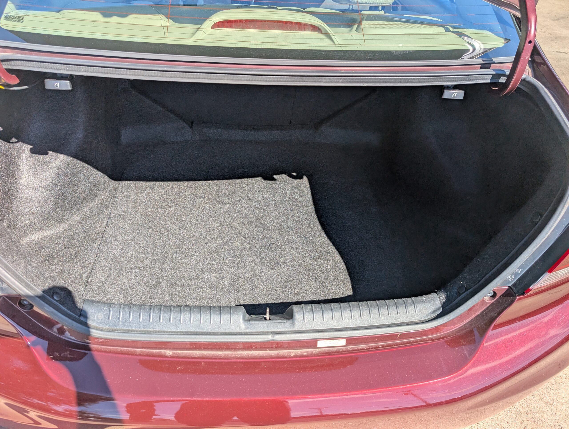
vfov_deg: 56.9
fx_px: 395
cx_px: 284
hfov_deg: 71.5
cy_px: 214
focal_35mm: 24
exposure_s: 1/544
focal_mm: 6.9
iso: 21
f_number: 1.68
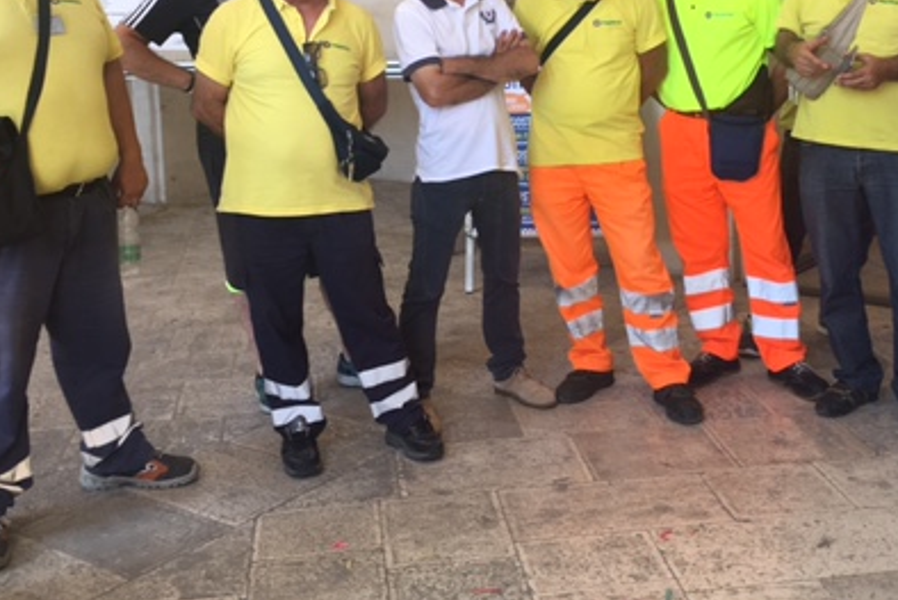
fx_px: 1223
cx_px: 520
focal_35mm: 49
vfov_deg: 27.0
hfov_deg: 40.2
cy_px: 123
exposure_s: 1/100
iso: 32
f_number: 2.2
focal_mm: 4.15
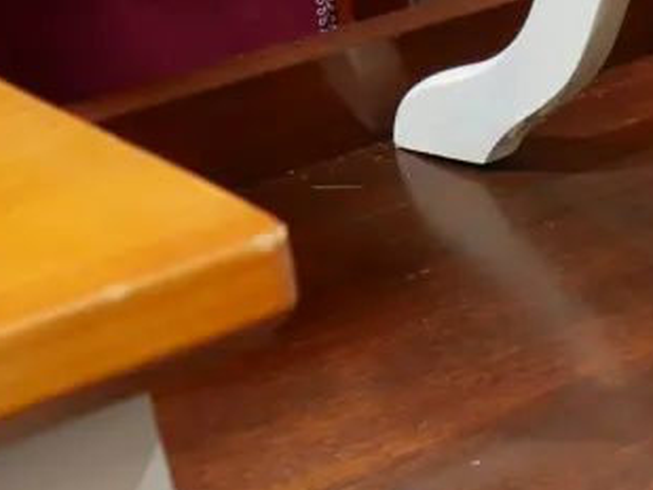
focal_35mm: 126
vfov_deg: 11.2
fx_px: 2378
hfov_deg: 14.4
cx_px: 1021
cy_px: 810
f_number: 4.1
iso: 640
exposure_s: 1/60
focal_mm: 19
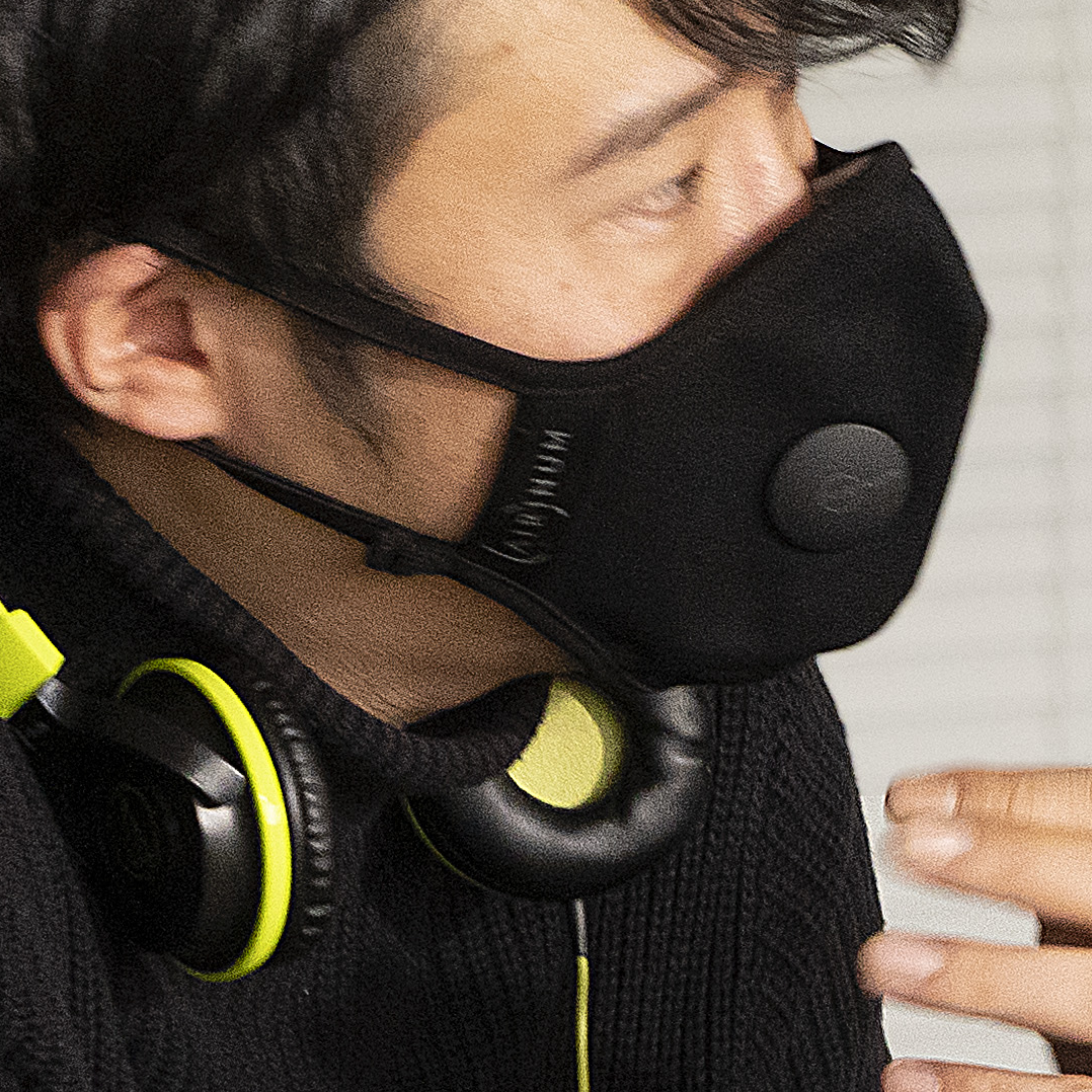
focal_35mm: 772
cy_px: 695
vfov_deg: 2.3
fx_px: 27553
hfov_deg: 2.3
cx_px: 1967
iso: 1600
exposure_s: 1/100
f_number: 5.6
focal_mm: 105
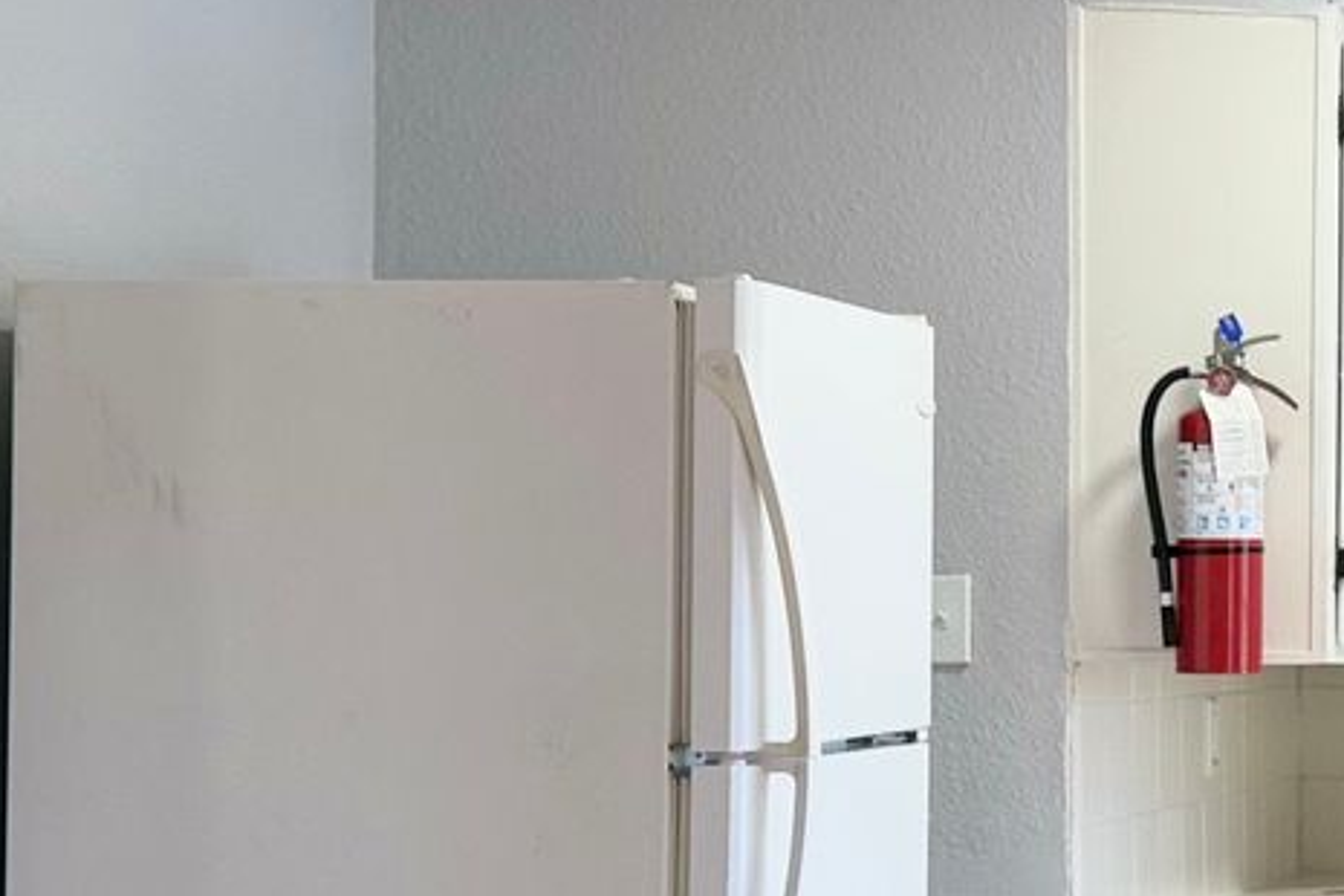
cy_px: 488
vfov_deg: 13.3
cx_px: 1682
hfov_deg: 18.6
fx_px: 3845
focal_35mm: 103
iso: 100
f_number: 1.78
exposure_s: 1/162
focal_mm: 6.76
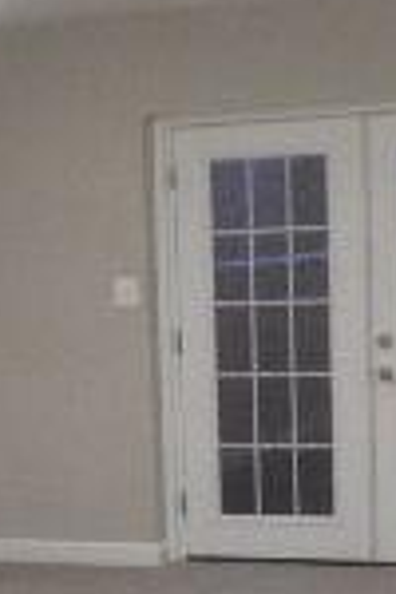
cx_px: -127
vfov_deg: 14.0
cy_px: 507
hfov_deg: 9.2
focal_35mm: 146
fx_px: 2409
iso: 64
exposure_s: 1/20
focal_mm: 4.12
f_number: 2.4
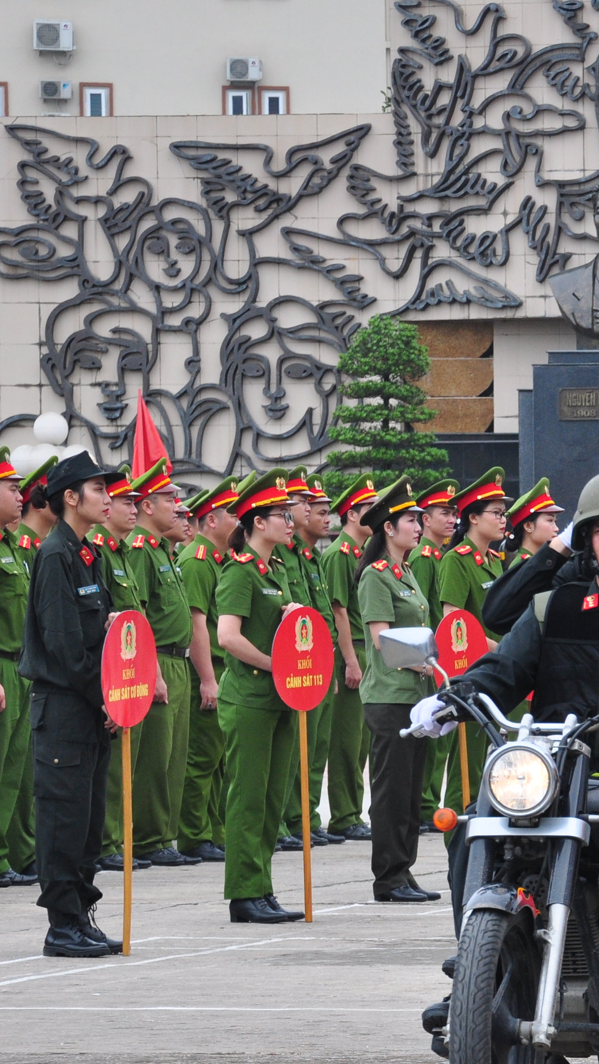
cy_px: 623
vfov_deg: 7.9
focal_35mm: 272
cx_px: 787
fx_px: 7679
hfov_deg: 4.4
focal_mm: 90
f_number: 6.3
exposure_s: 1/500
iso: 500
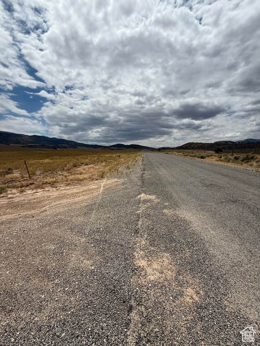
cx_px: 130
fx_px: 140
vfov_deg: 102.1
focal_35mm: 14
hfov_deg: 85.7
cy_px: 173
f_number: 2.2
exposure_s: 1/6173
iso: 50
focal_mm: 2.22
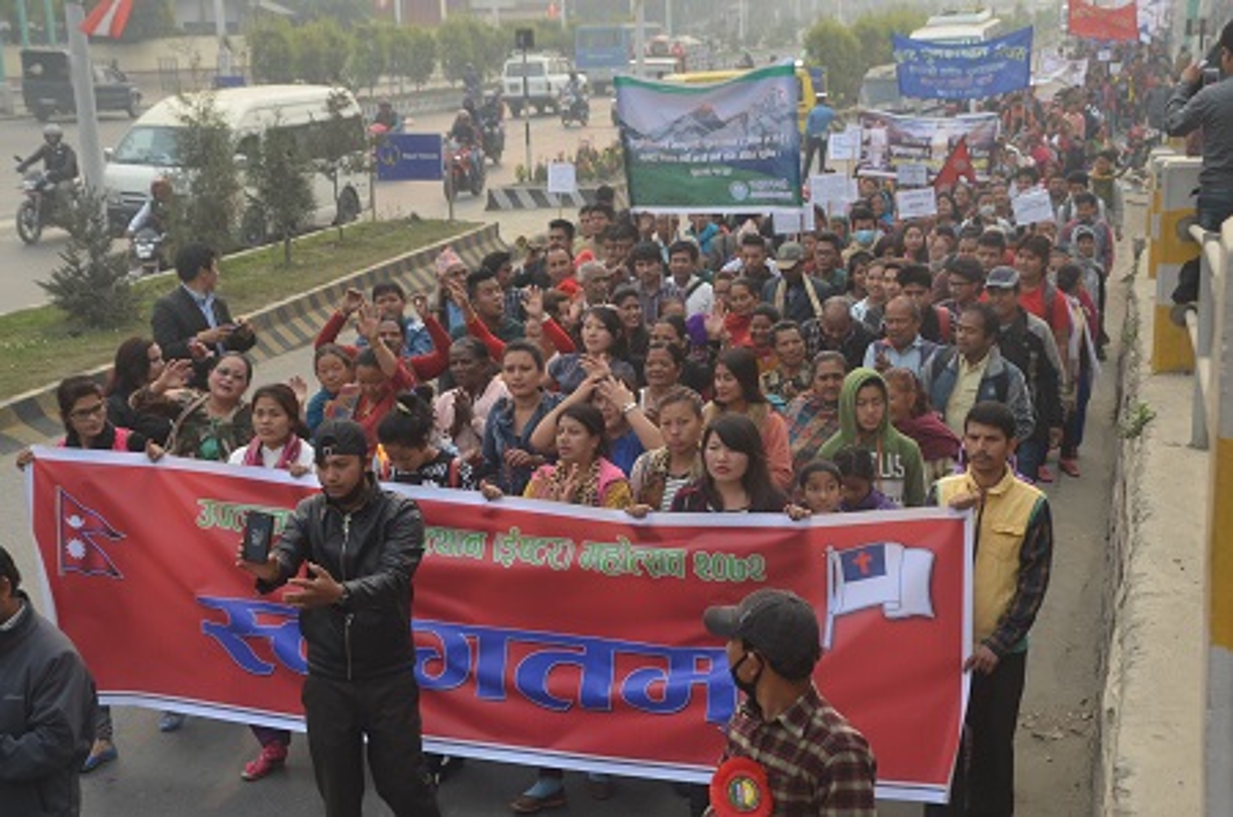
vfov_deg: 23.7
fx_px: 1948
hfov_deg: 35.1
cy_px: 408
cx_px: 616
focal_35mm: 57
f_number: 6.3
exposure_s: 1/160
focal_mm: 38
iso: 200
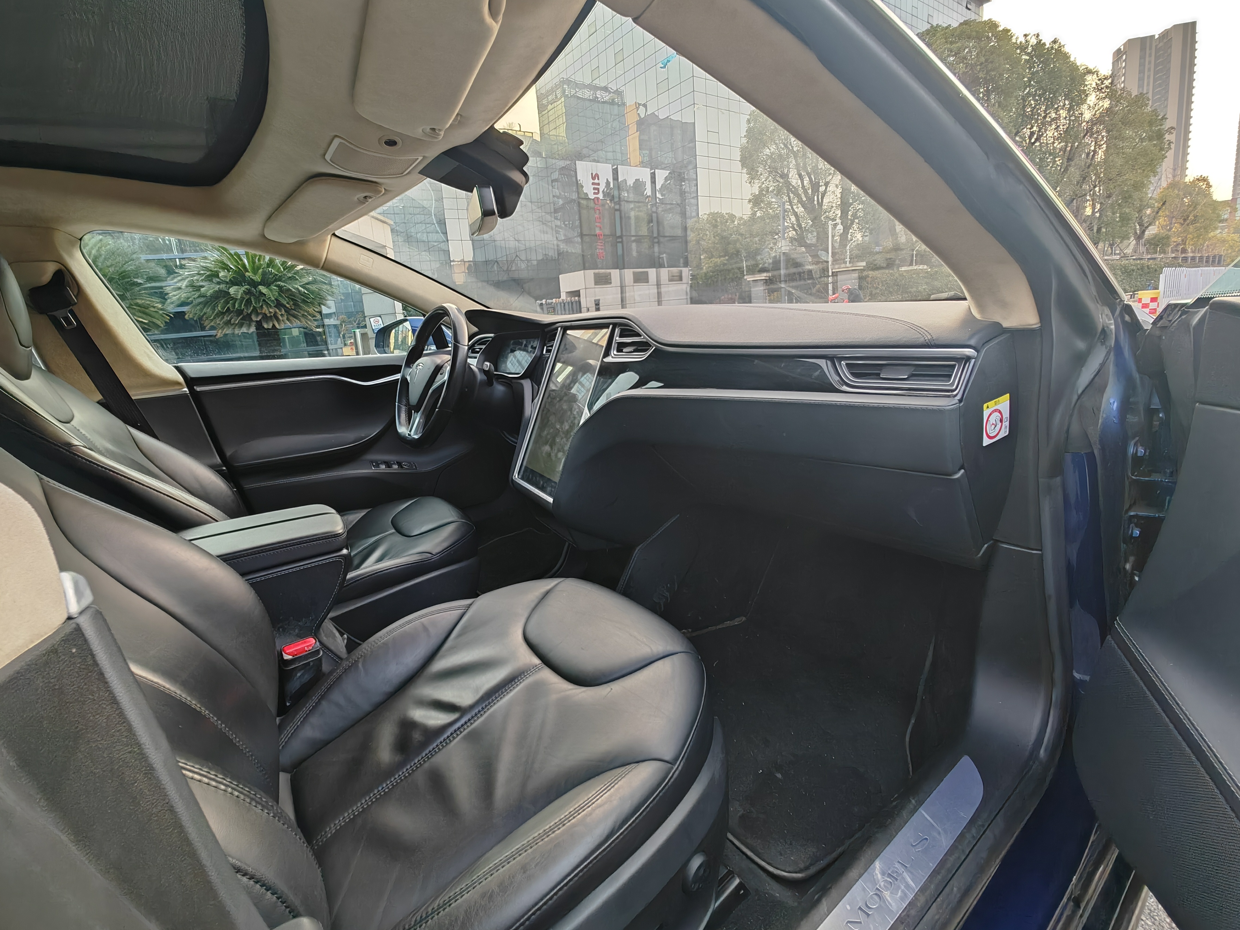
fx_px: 537
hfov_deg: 98.0
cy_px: 429
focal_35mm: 15
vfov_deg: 81.6
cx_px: 577
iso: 64
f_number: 2
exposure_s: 1/50
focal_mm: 1.82
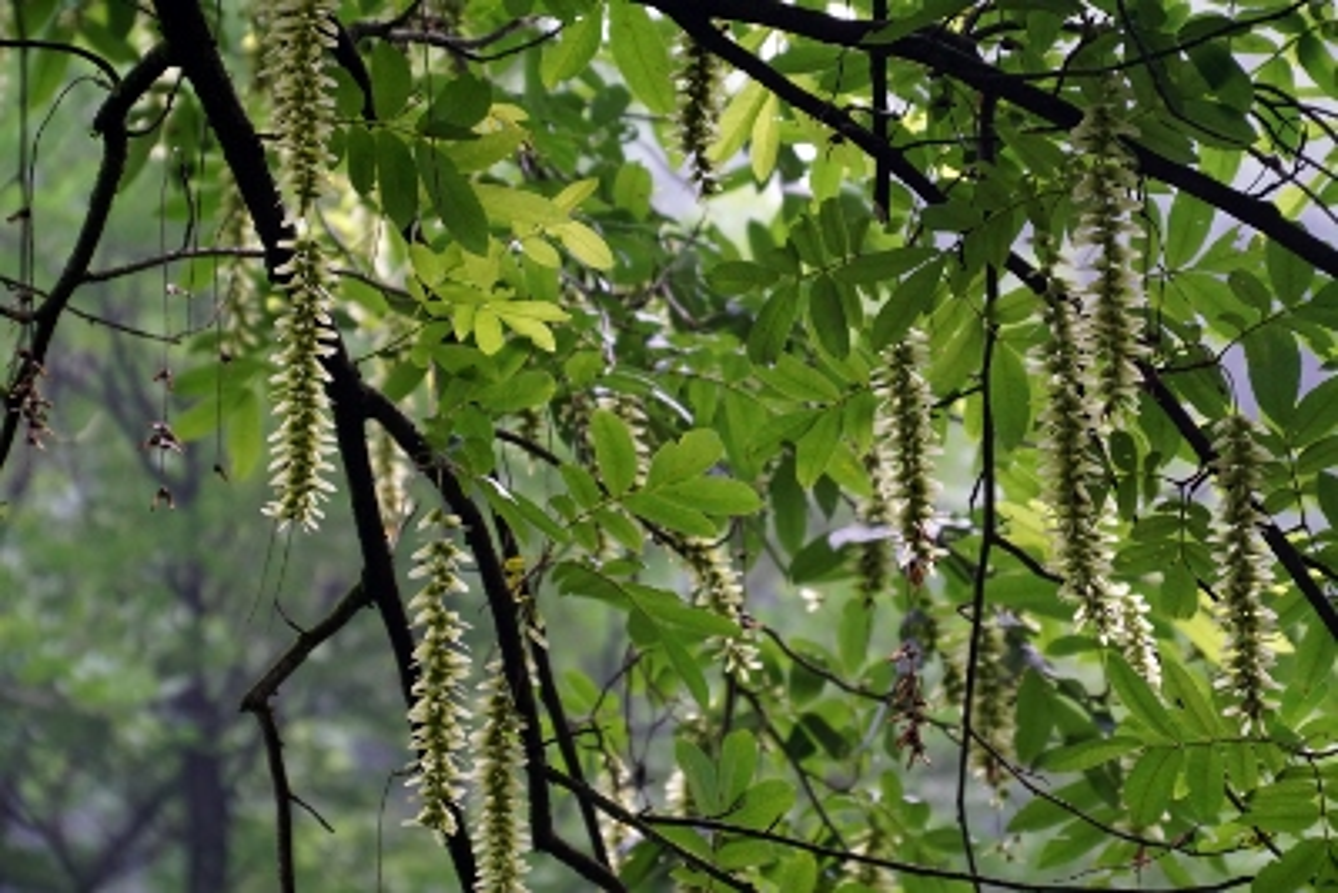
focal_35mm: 180
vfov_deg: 7.6
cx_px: 669
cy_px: 446
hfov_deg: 11.4
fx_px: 6692
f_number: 5.6
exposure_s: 1/200
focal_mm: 120
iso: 1000
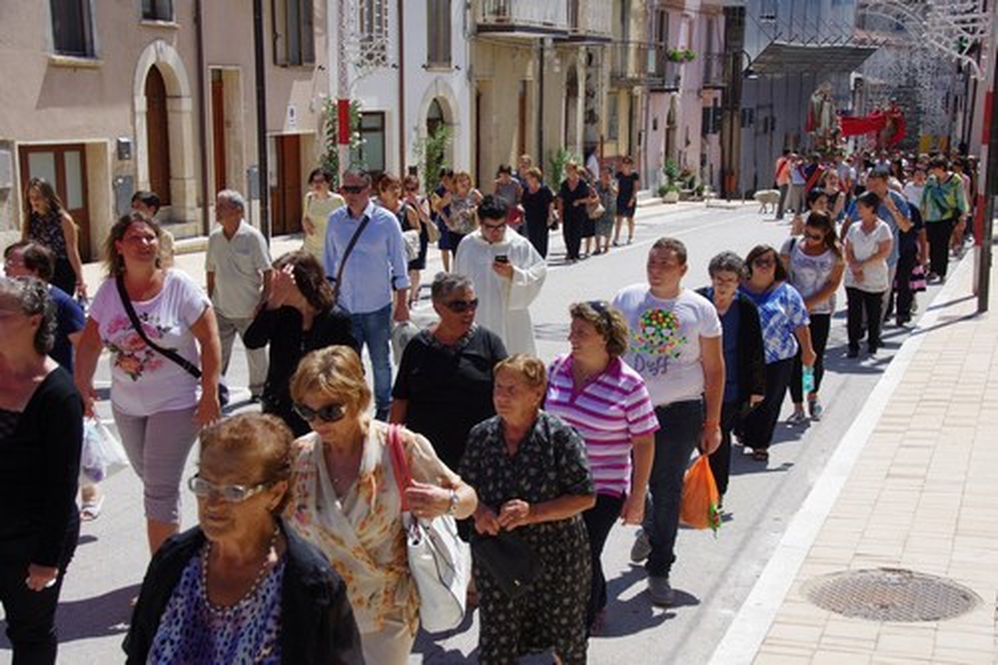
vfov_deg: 24.6
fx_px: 1524
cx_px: 499
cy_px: 332
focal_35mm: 55
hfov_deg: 36.3
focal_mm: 37
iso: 250
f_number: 8
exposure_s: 1/320
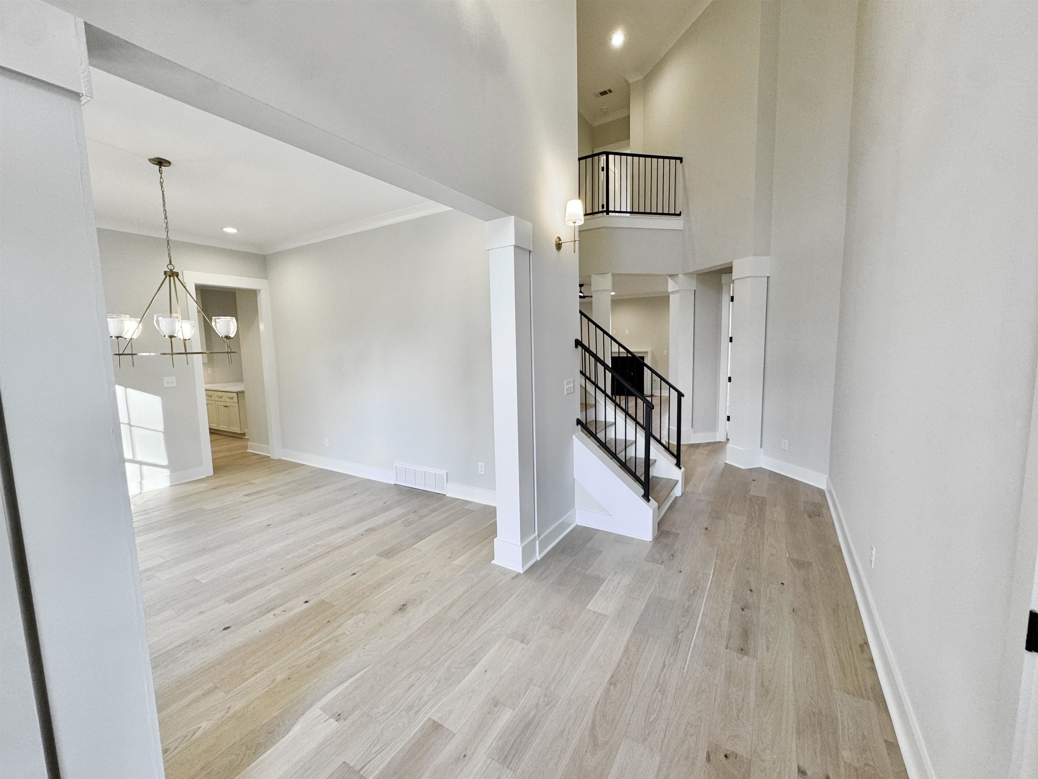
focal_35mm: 14
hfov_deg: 102.1
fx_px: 420
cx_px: 519
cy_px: 390
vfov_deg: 85.7
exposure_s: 1/120
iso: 125
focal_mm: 2.22
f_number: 2.2
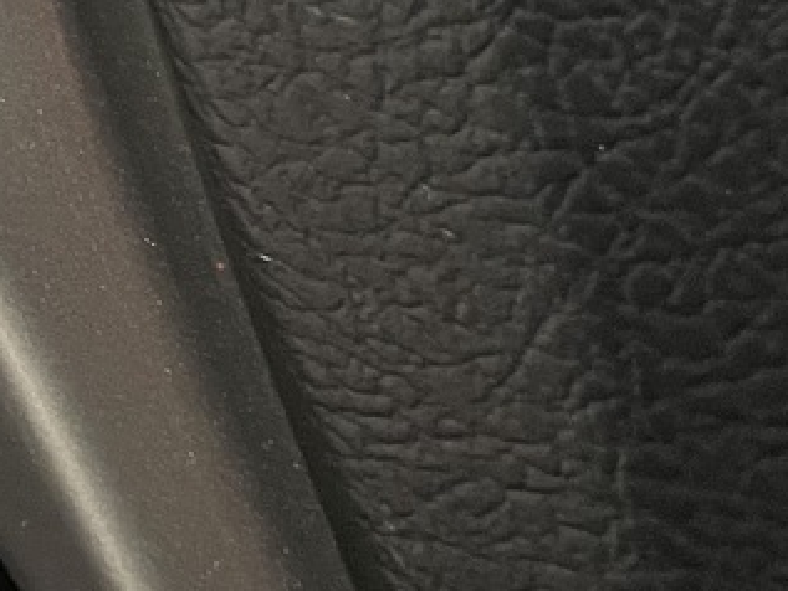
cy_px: -512
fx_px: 2687
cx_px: -810
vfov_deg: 11.5
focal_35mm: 118
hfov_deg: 14.0
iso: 125
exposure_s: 1/50
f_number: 1.6
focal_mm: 4.2
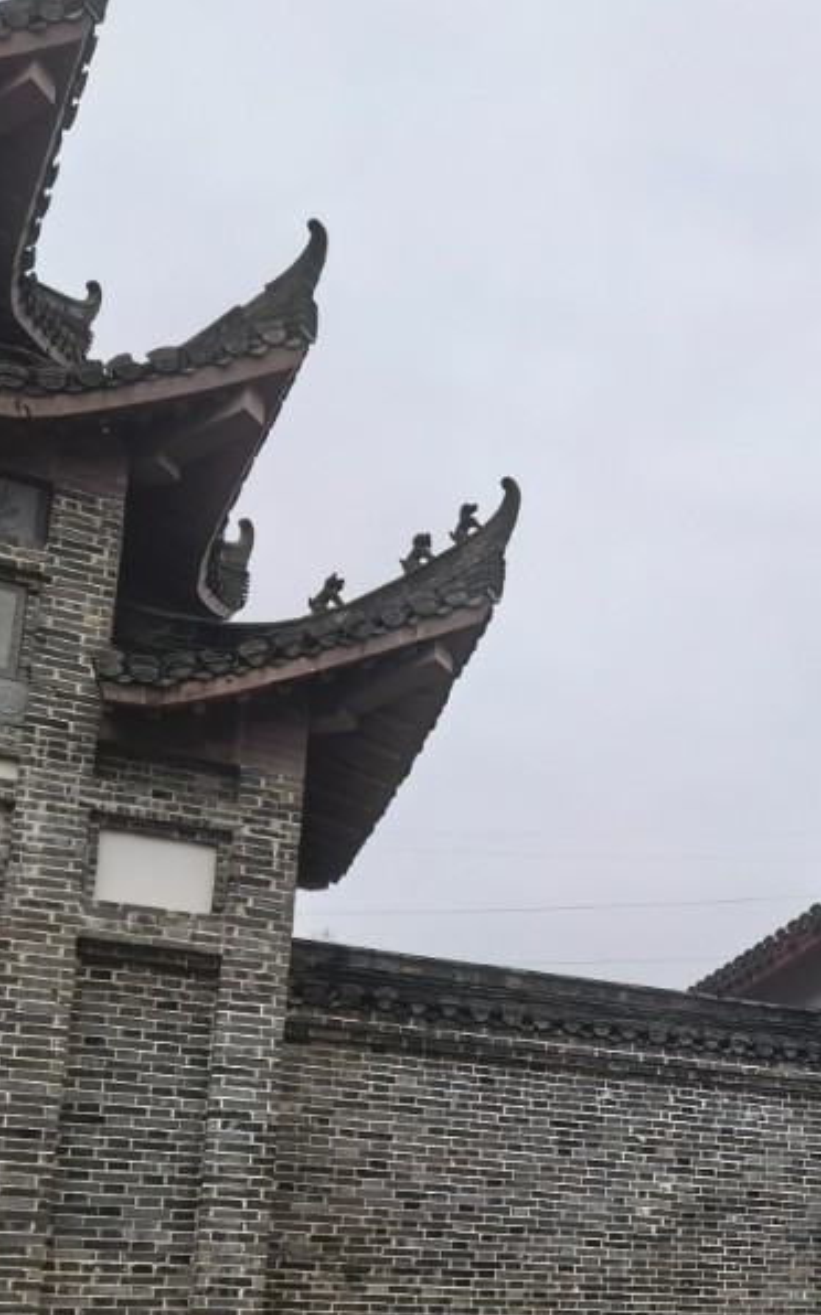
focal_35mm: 37
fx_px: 1326
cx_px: 788
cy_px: 1075
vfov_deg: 49.3
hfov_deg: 32.2
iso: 100
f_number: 2.2
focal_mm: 1.95
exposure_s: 1/1206
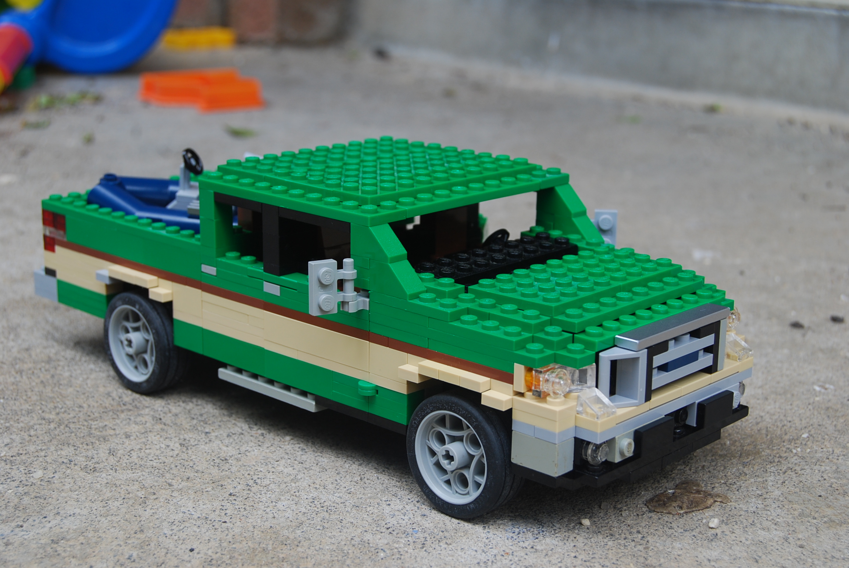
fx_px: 1417
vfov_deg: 22.7
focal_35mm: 60
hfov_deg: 33.4
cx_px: 424
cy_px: 284
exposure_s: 1/60
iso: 160
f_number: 8
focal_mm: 40
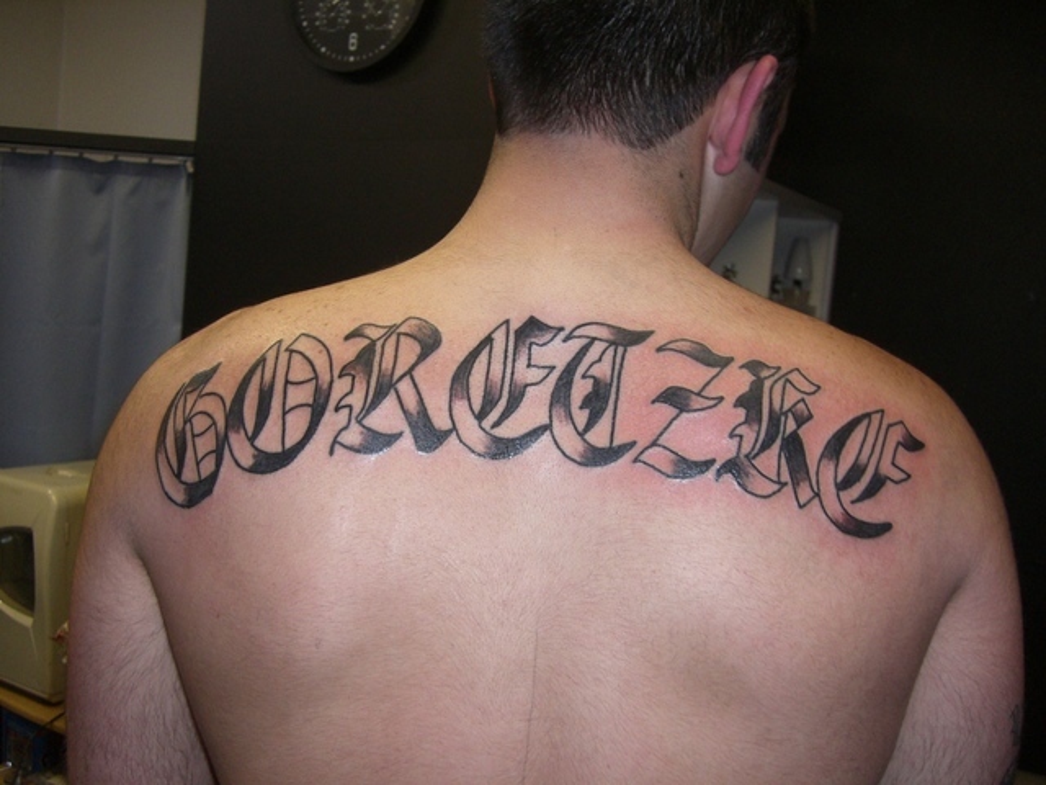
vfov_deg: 37.7
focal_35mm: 38
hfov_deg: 49.0
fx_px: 1148
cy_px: 392
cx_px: 523
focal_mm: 6.2
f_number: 2.7
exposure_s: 1/60
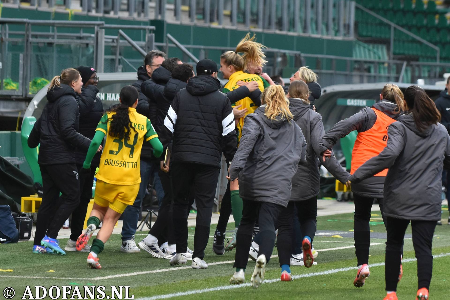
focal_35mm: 225
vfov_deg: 6.1
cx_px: 225
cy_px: 150
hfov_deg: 9.1
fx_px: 2812
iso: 500
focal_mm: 150
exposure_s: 1/320
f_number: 3.5
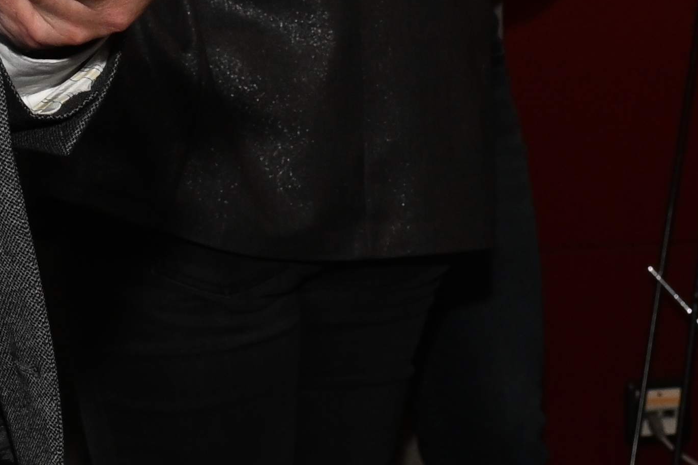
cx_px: 436
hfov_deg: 6.1
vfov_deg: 4.1
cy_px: 84
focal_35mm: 337
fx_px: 6534
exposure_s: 1/60
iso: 640
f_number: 6.3
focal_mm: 56
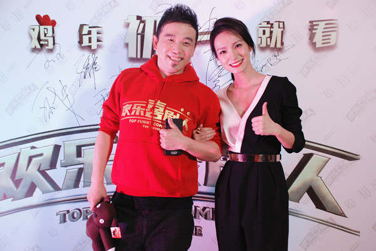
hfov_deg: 42.3
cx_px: 188
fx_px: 486
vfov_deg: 29.0
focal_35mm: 46
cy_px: 126
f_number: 5
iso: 1600
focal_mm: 31
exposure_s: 1/100
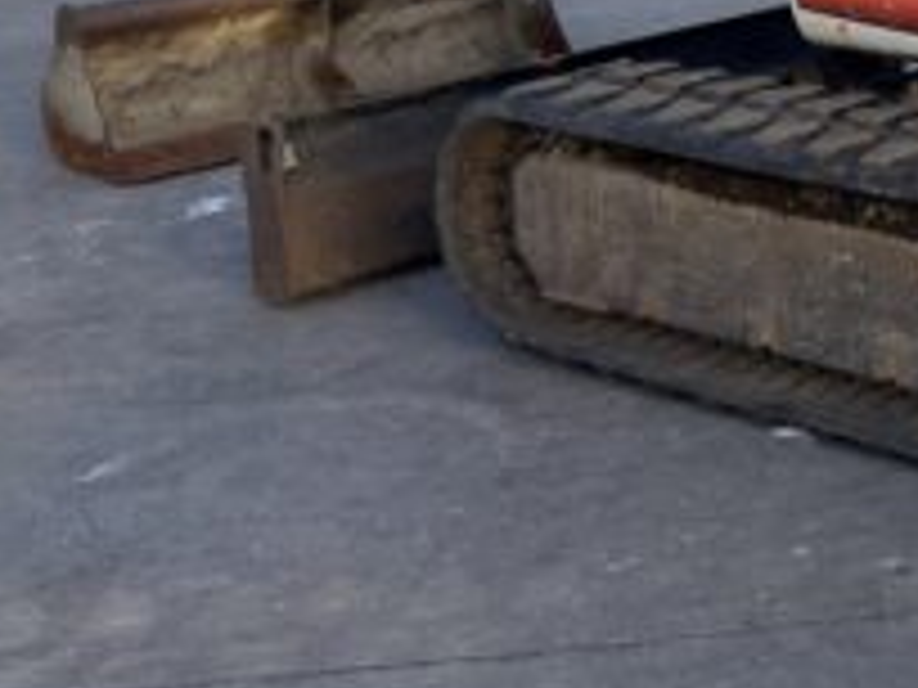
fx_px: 2413
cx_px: 1292
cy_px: -279
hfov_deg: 19.4
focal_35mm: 91
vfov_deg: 15.3
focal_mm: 3
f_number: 1.8
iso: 16
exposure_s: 1/509
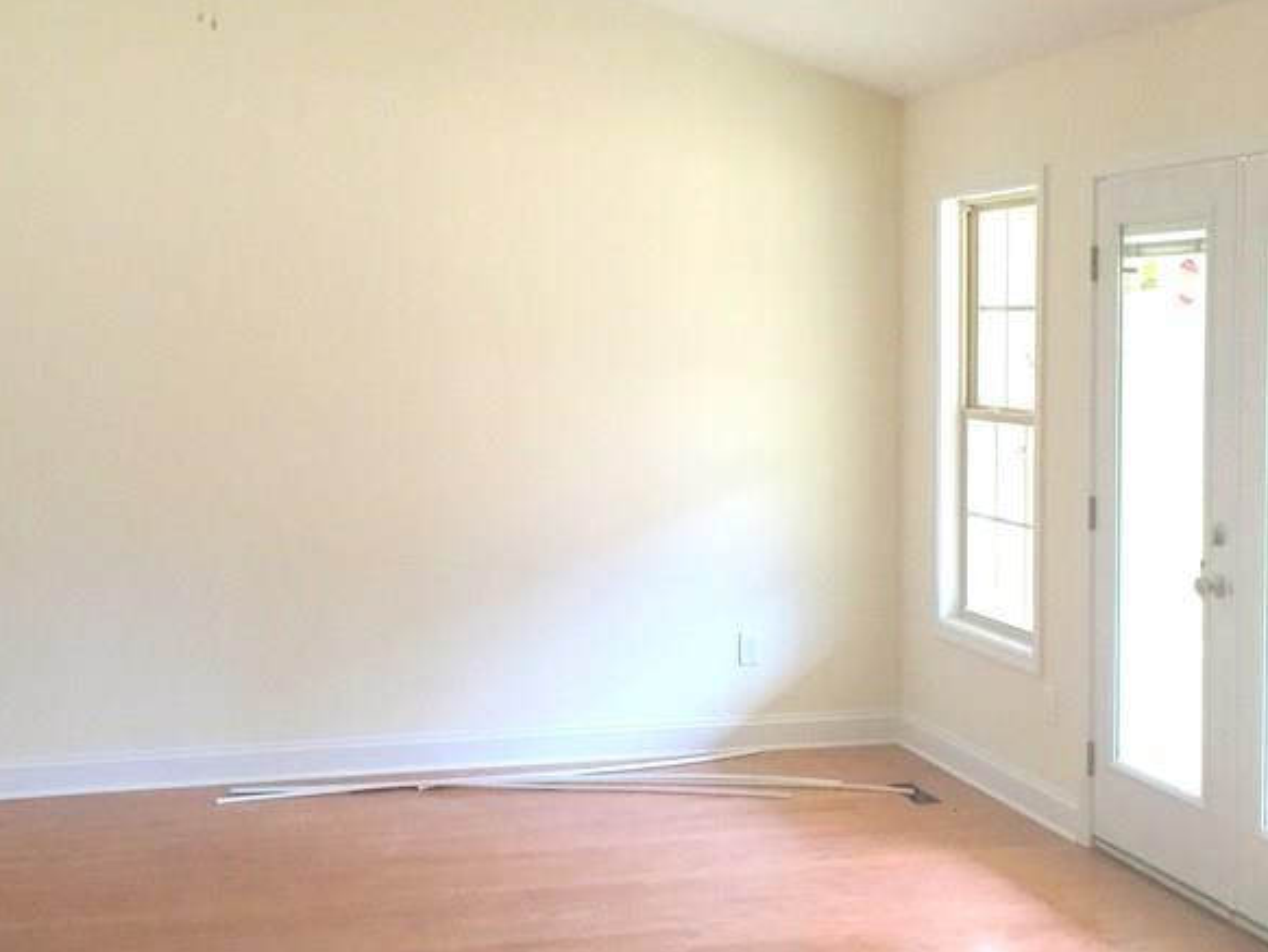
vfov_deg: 28.6
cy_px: 466
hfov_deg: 37.4
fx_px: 1869
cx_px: 573
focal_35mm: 51
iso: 160
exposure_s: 1/30
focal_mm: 4.15
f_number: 2.2
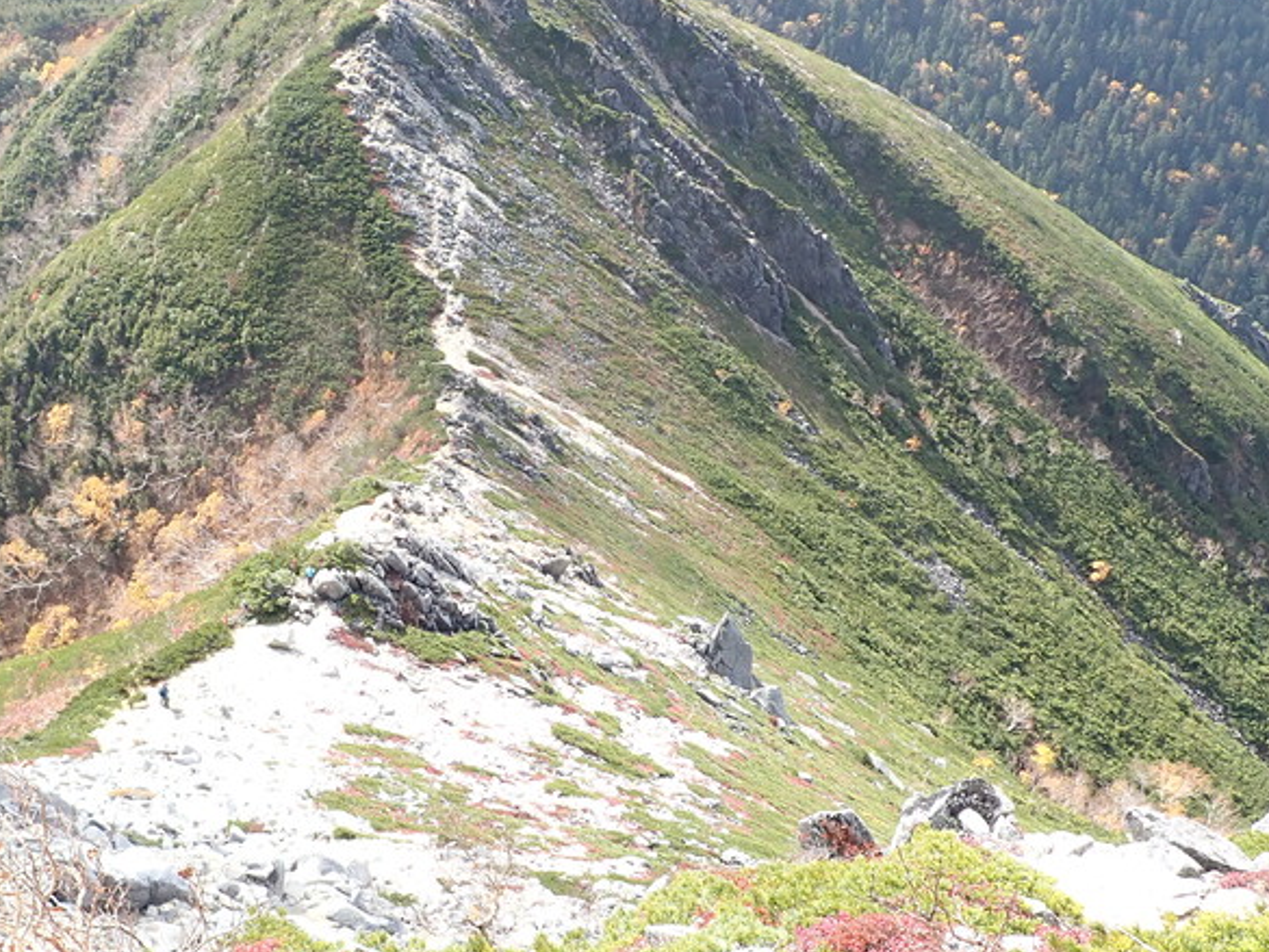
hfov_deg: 45.0
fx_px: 1503
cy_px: 629
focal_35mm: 41
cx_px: 410
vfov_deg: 34.8
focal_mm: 4.5
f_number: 2.8
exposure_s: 1/320
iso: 100
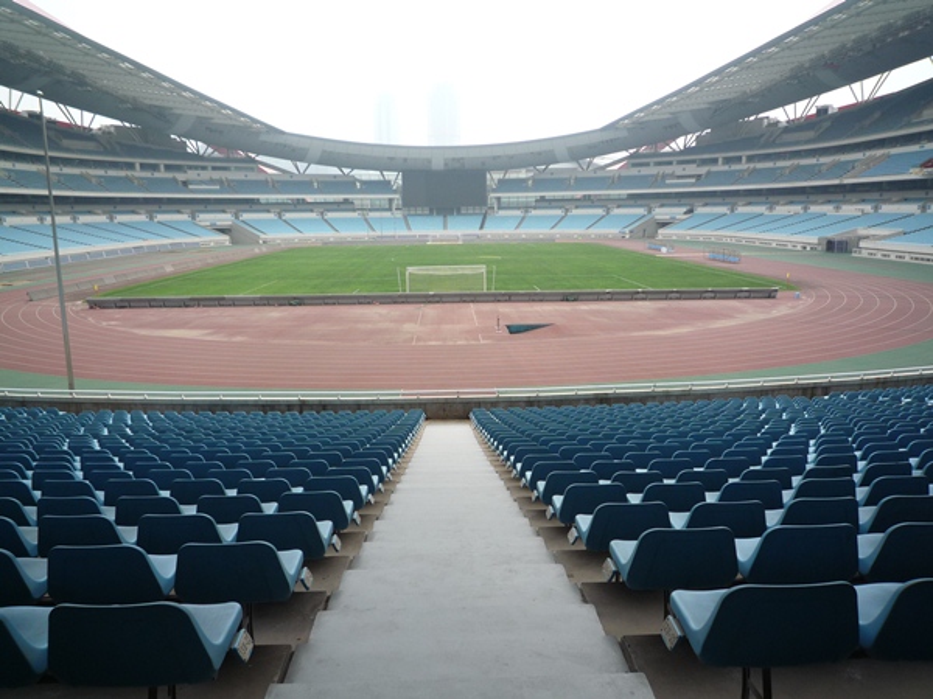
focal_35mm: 25
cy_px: 350
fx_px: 674
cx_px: 466
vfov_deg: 54.9
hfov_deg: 69.4
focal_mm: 4.4
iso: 100
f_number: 3.5
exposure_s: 1/500
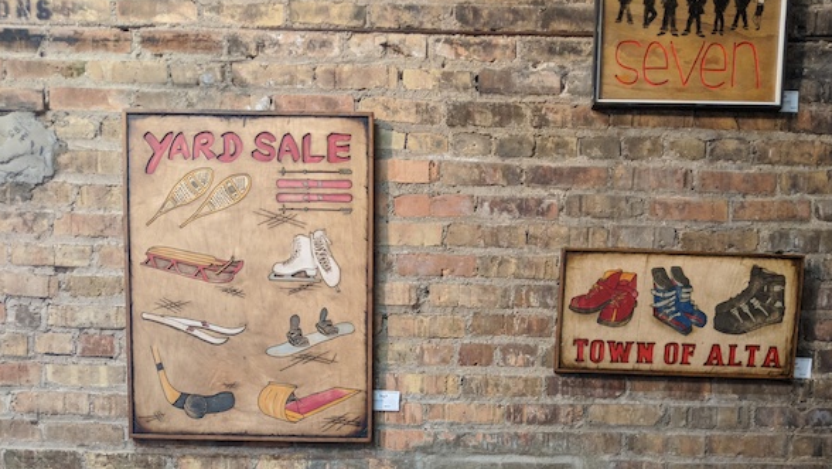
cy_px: 560
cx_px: 419
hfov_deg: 50.5
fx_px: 883
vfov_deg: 26.5
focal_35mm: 40
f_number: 1.8
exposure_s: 1/40.1
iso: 400
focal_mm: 4.44
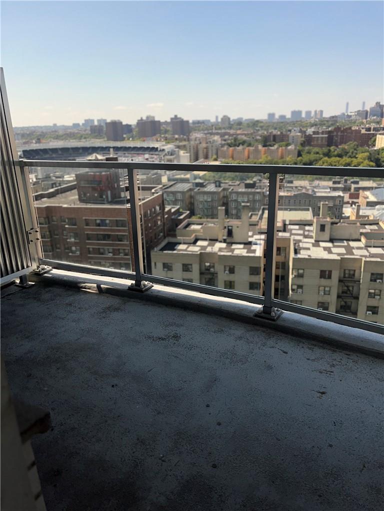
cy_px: 256
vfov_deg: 67.3
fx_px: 385
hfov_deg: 53.1
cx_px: 192
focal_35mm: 26
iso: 32
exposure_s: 1/6173
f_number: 1.6
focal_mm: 5.1
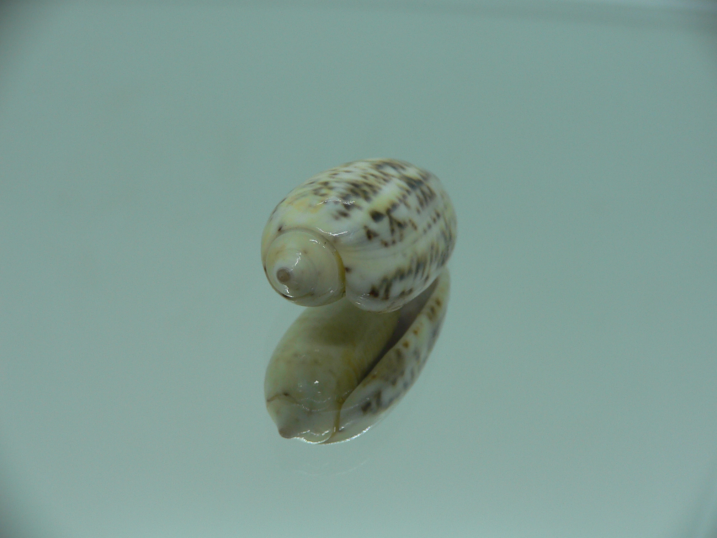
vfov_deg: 40.7
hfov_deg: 52.6
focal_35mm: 35
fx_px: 725
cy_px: 269
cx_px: 358
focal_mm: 4.6
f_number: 2.8
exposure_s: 1/80
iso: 80
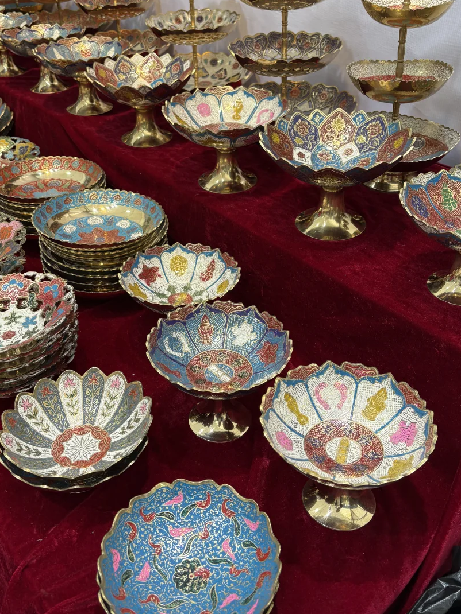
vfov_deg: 52.2
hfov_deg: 40.7
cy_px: 236
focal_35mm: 35
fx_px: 622
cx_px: 216
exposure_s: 1/311
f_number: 1.6
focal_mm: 5.96
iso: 40
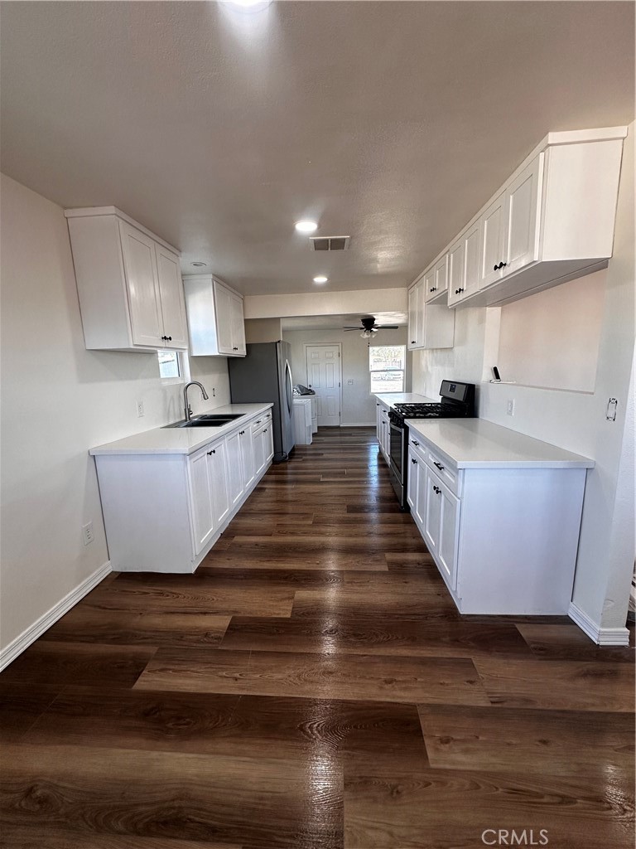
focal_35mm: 14
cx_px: 318
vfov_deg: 102.1
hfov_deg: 85.7
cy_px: 424
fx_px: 343
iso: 125
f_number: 2.2
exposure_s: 1/120
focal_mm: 2.22
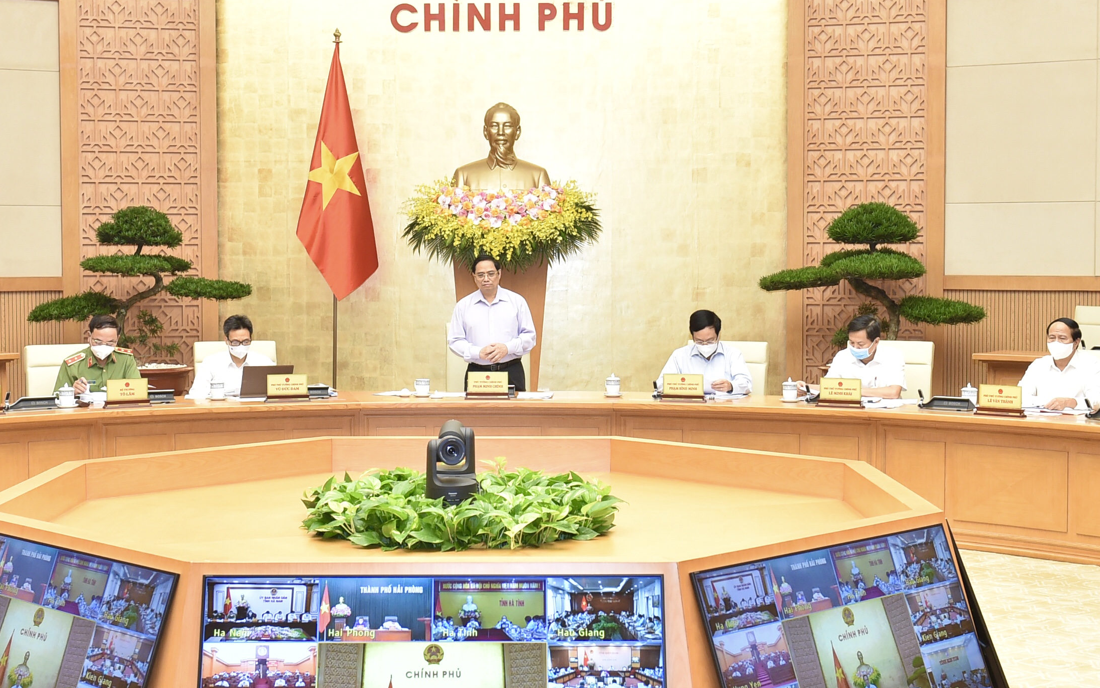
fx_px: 1799
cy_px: 330
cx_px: 503
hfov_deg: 34.0
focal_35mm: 60
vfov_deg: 21.6
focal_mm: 35
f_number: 4.5
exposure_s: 1/160
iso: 2500
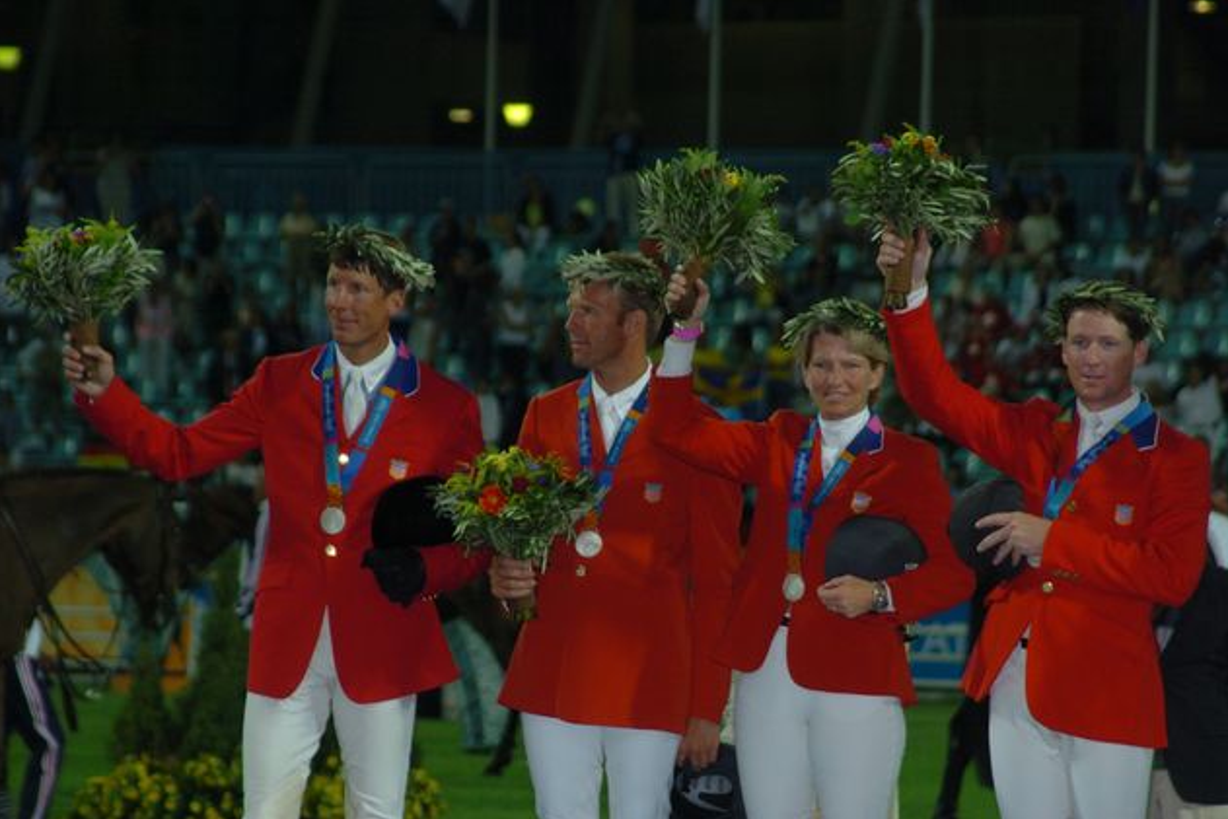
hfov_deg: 8.0
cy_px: 410
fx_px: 8802
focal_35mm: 258
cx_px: 607
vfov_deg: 5.3
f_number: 5.6
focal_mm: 170
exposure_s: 1/250
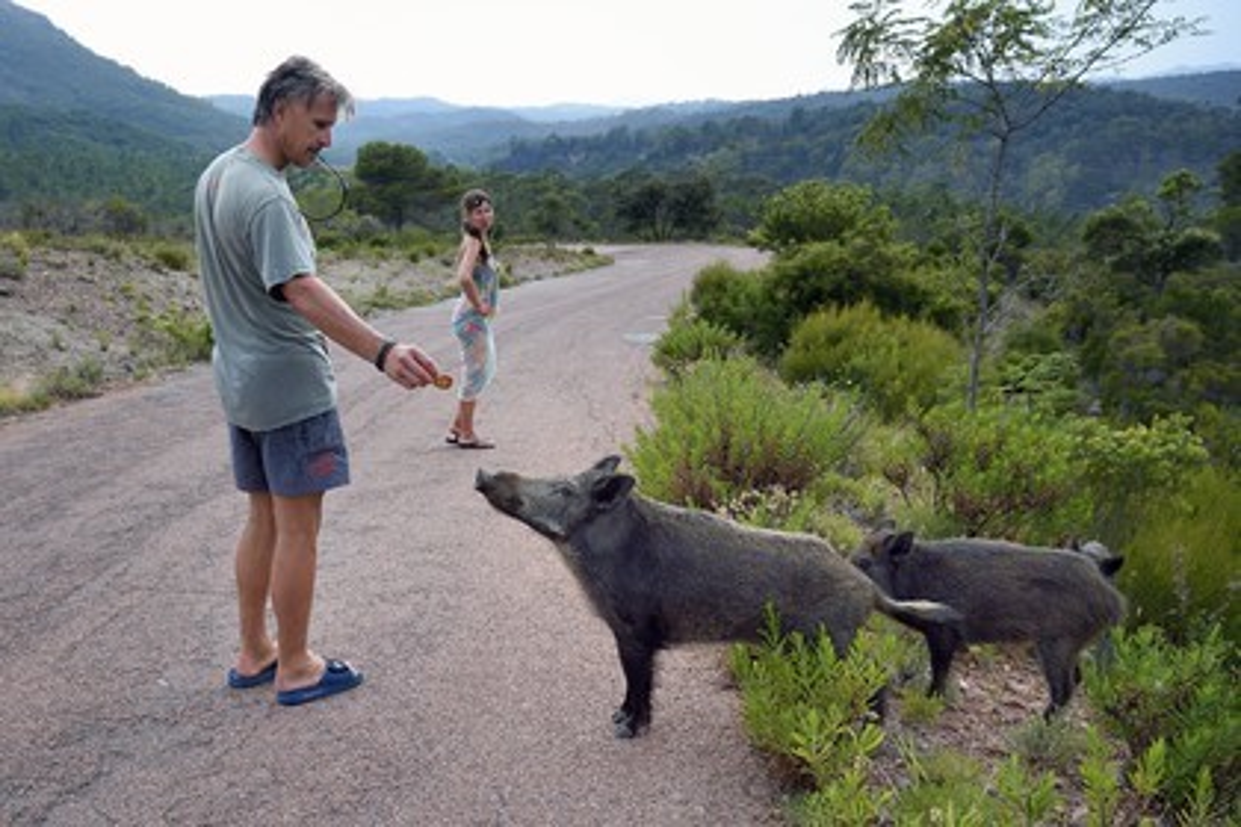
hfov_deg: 60.3
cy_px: 414
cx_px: 620
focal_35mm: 31
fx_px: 1069
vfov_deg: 42.3
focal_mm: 31
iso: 640
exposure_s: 1/250
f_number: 6.3
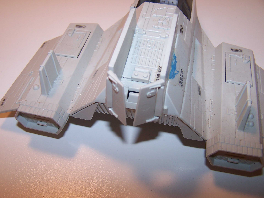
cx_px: 132
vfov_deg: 37.7
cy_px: 99
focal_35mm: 38
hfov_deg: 49.0
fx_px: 290
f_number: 2.8
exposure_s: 1/60
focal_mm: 6.3
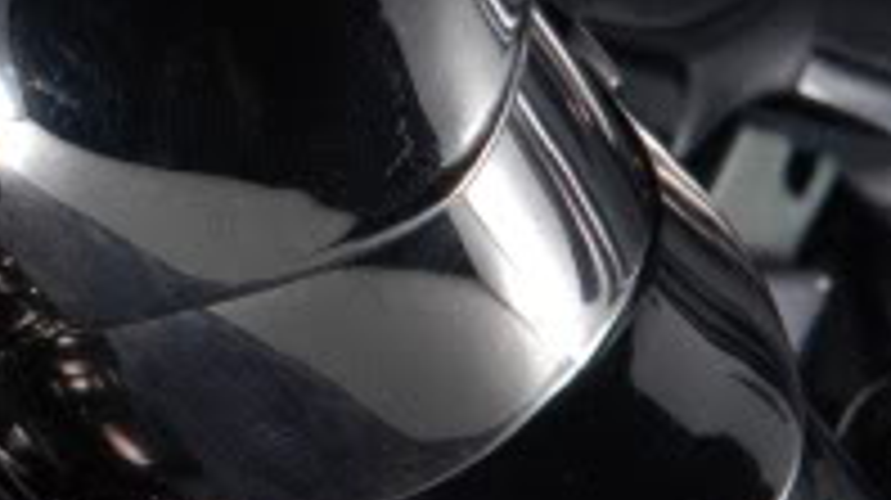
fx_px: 12575
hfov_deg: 4.1
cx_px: 56
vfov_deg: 2.3
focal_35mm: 533
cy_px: 198
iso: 400
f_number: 16
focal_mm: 105
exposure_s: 1/60
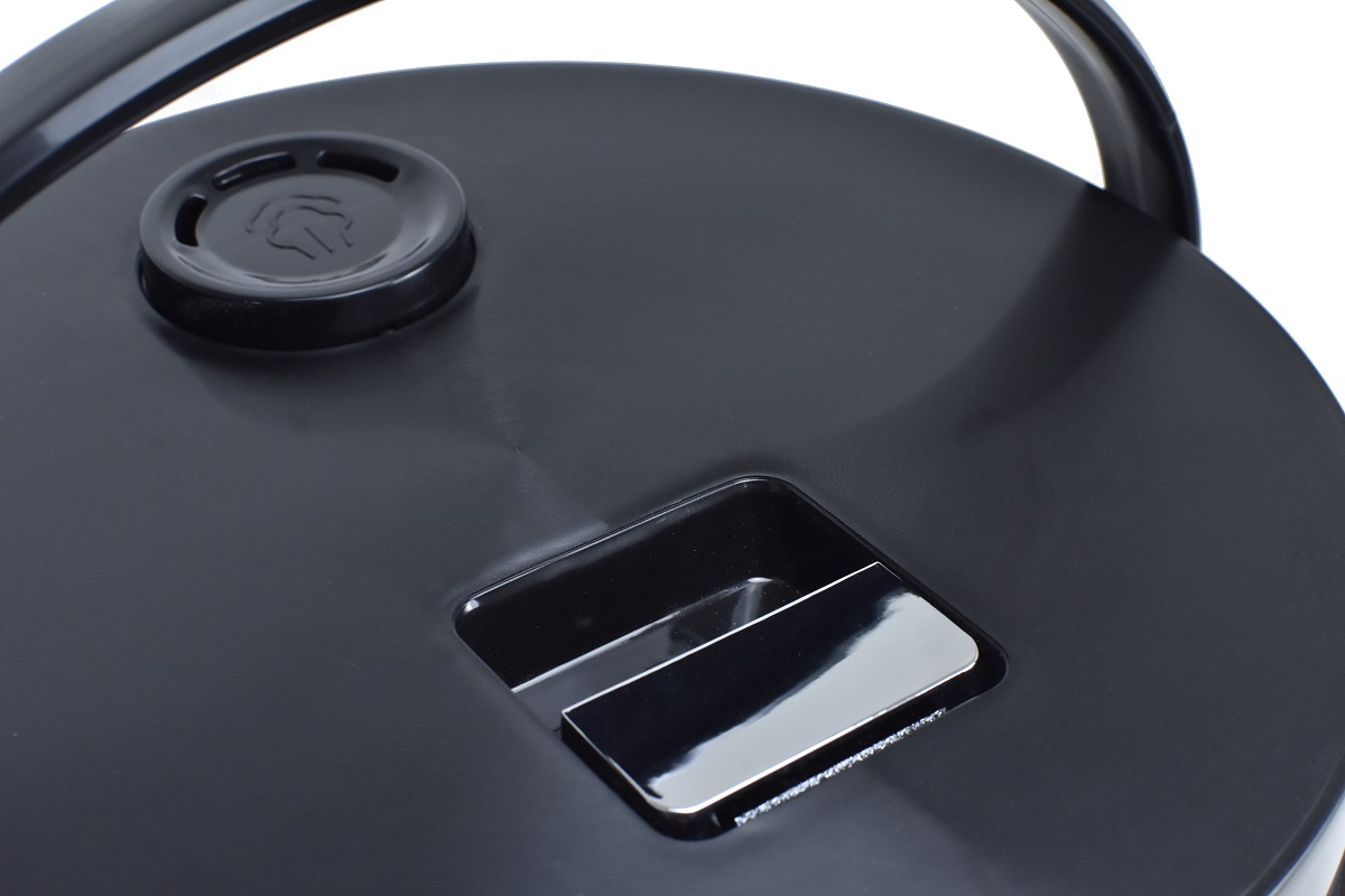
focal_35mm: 52
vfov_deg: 25.8
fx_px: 1961
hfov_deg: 37.9
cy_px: 448
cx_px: 672
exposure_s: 1/125
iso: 1000
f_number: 8
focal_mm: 35
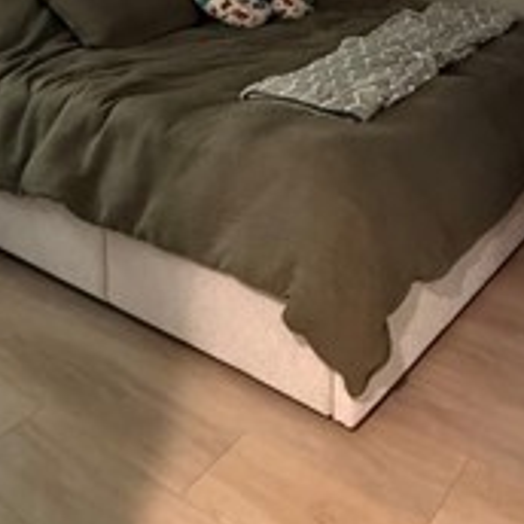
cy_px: -52
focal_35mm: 46
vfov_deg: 32.4
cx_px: 314
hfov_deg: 36.7
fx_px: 788
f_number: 2.2
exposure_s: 1/60
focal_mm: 2.22
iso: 1000
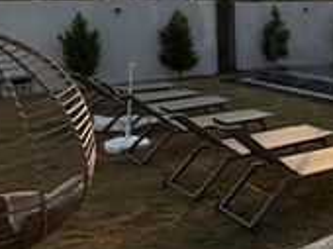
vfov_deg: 28.4
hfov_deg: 30.3
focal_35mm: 49
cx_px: 439
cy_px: 24
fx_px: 471
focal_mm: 1.57
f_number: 1.8
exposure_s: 1/3774
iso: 32
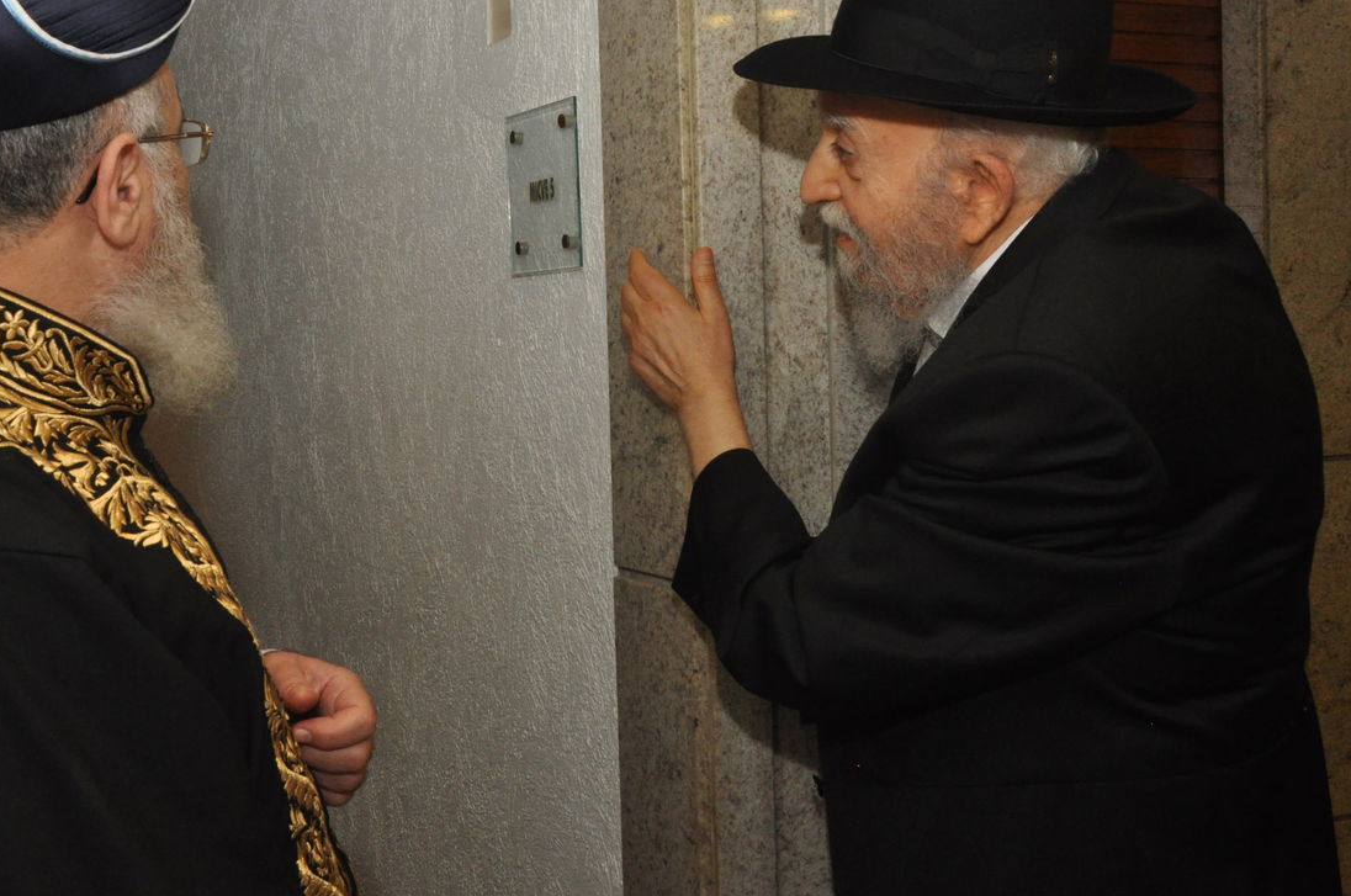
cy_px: 346
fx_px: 1723
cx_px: 539
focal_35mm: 46
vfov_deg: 29.1
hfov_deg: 42.6
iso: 1250
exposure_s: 1/60
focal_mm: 24
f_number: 13
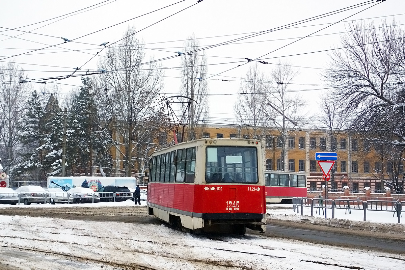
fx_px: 630
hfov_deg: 35.6
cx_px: 202
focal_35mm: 56
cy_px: 135
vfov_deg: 24.2
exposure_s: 1/500
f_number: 3.5
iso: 200
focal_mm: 20.85
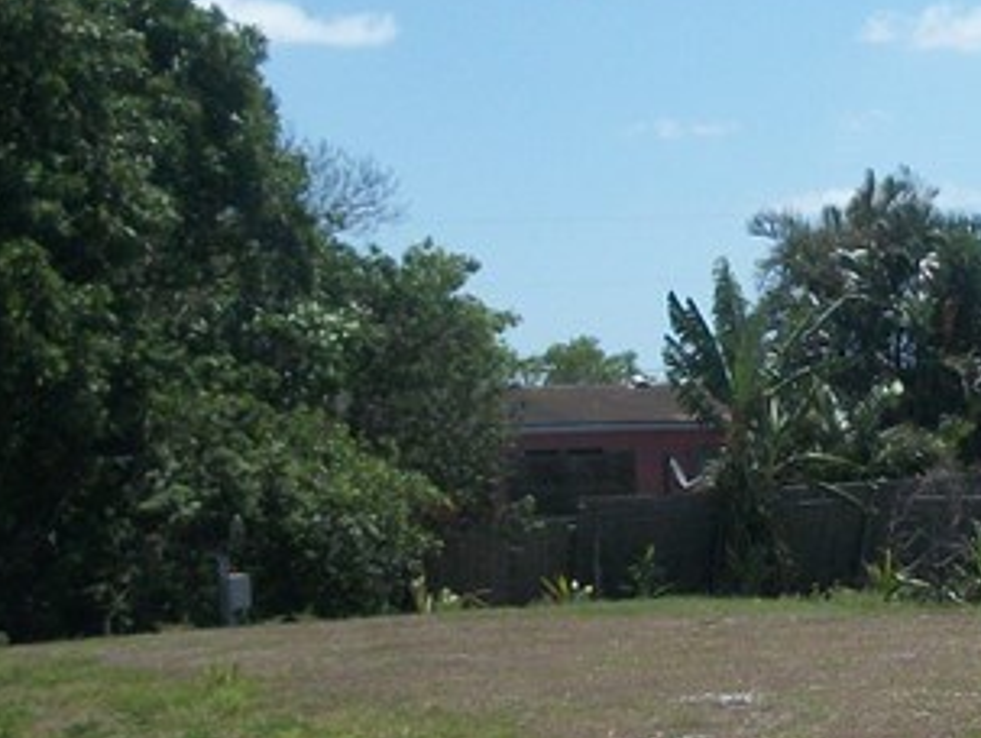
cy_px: 421
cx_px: 1017
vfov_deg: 13.7
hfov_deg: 17.7
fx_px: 3064
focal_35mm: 108
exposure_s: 1/320
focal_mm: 5.7
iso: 80
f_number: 8.8
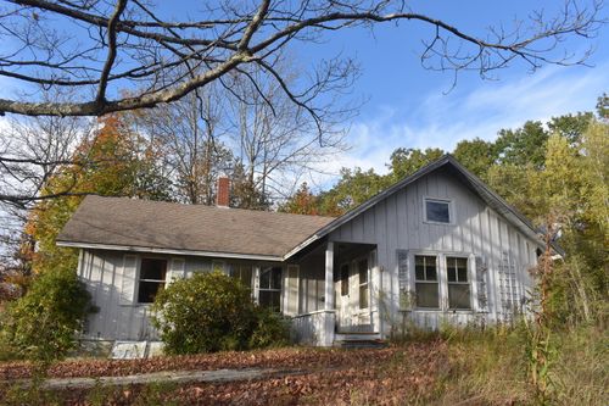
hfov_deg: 67.4
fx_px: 457
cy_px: 203
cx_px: 304
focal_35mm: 27
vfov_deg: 47.9
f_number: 13
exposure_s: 1/100
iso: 250
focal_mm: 18
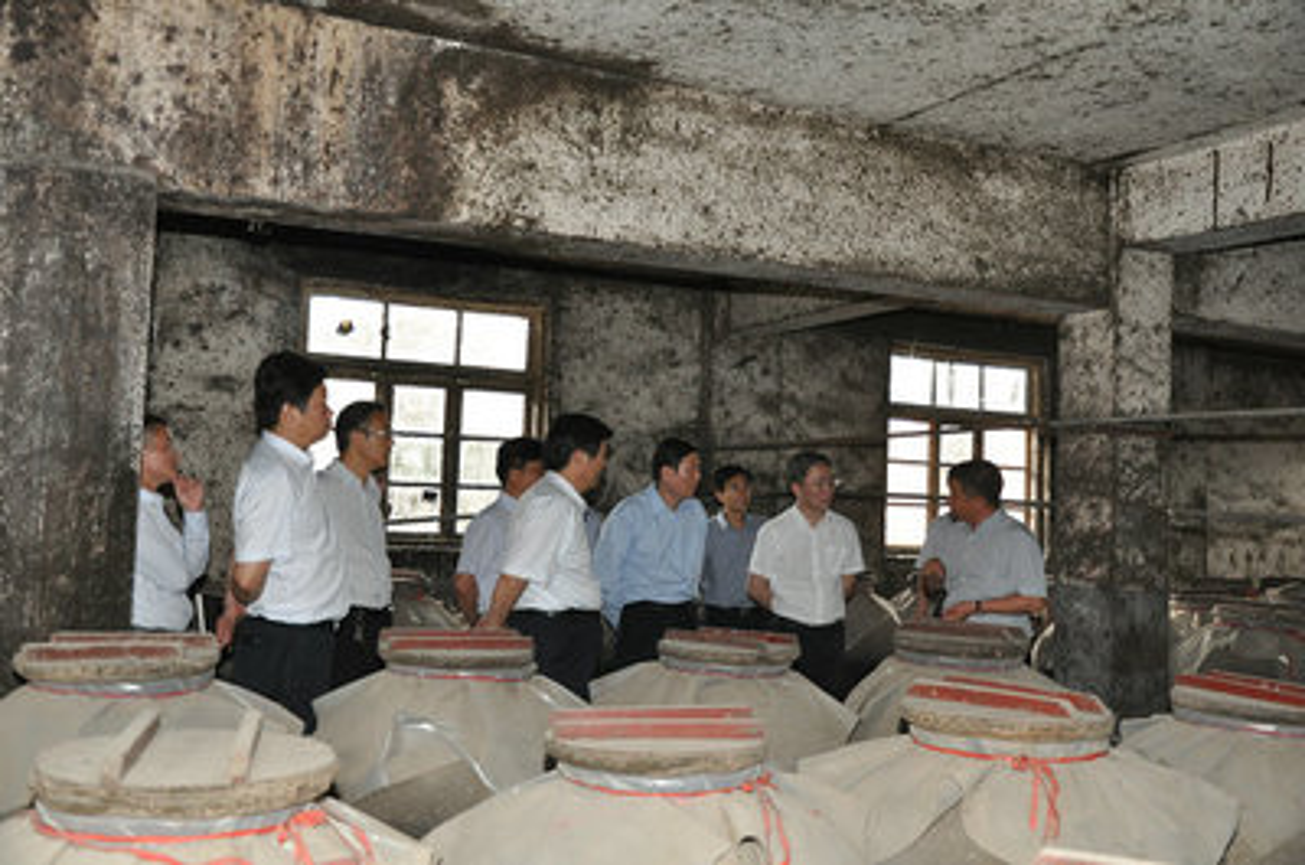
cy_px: 432
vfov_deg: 36.7
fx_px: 1302
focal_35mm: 36
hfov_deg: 53.2
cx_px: 652
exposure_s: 1/60
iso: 800
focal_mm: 24
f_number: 4
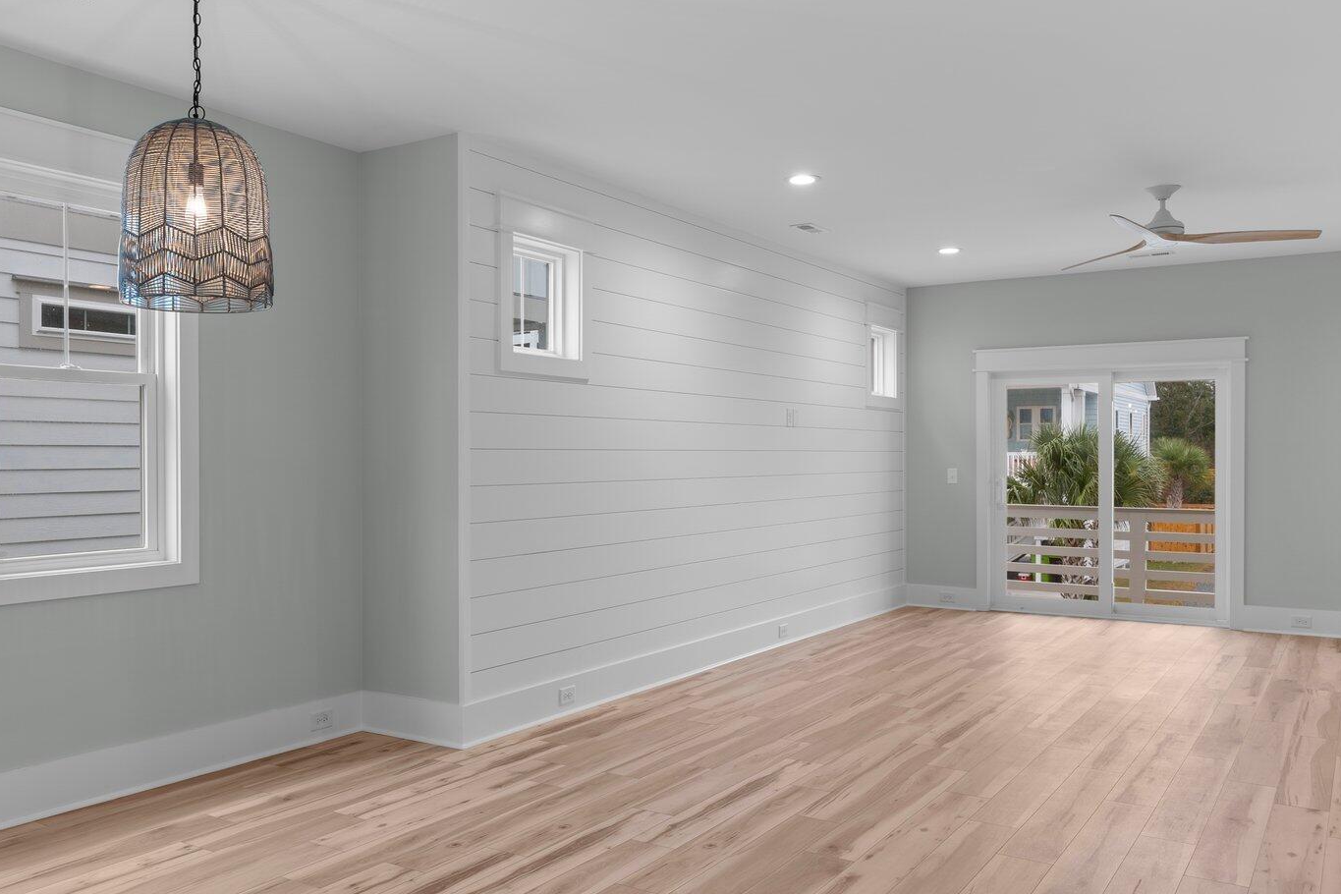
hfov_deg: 61.8
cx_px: 607
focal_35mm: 30
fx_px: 1117
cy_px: 448
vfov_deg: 43.6
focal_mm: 20
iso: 100
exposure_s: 1.6
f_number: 9
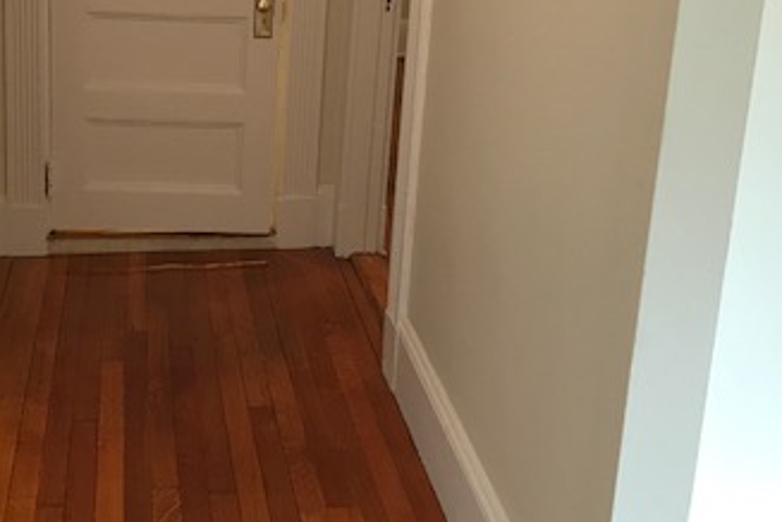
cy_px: 146
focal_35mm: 57
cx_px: 189
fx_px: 1238
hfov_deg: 34.3
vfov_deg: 23.6
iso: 40
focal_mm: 3.99
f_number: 1.8
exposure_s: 1/20
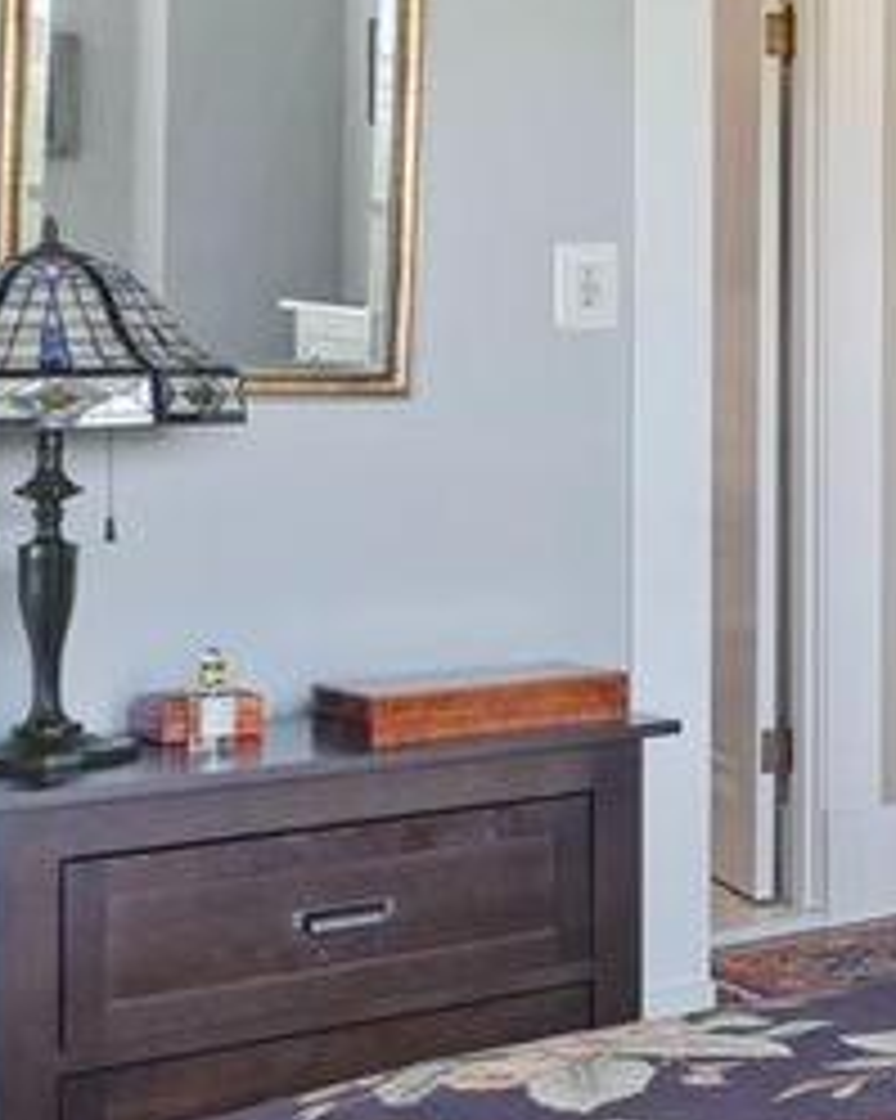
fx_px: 2521
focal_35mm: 76
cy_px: 126
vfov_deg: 24.4
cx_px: 1878
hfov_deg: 15.4
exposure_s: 1/3
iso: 200
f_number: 9
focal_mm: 14
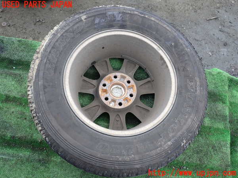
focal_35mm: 30
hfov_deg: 60.0
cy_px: 89
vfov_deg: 46.8
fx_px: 206
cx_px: 119
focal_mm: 5.4
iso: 125
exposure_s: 1/60
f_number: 2.3
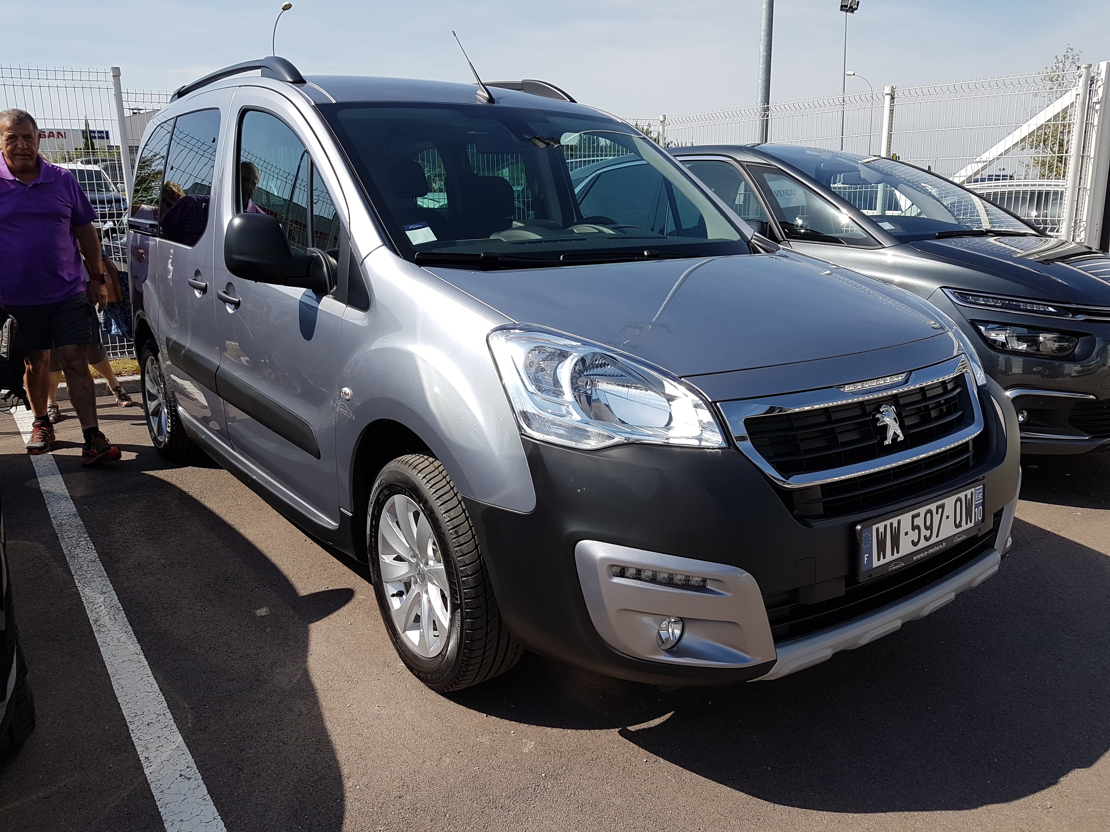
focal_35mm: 26
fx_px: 834
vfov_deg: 53.1
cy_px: 416
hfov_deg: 67.3
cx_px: 555
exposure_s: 1/1944
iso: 40
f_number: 1.7
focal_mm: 4.2
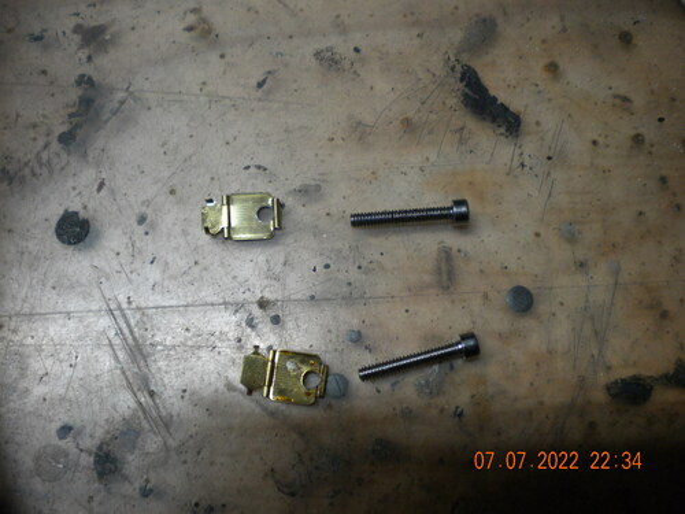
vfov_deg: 40.7
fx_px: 693
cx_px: 342
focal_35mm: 35
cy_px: 257
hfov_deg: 52.6
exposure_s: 1/65.6
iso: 279
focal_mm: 6.3
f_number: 3.1
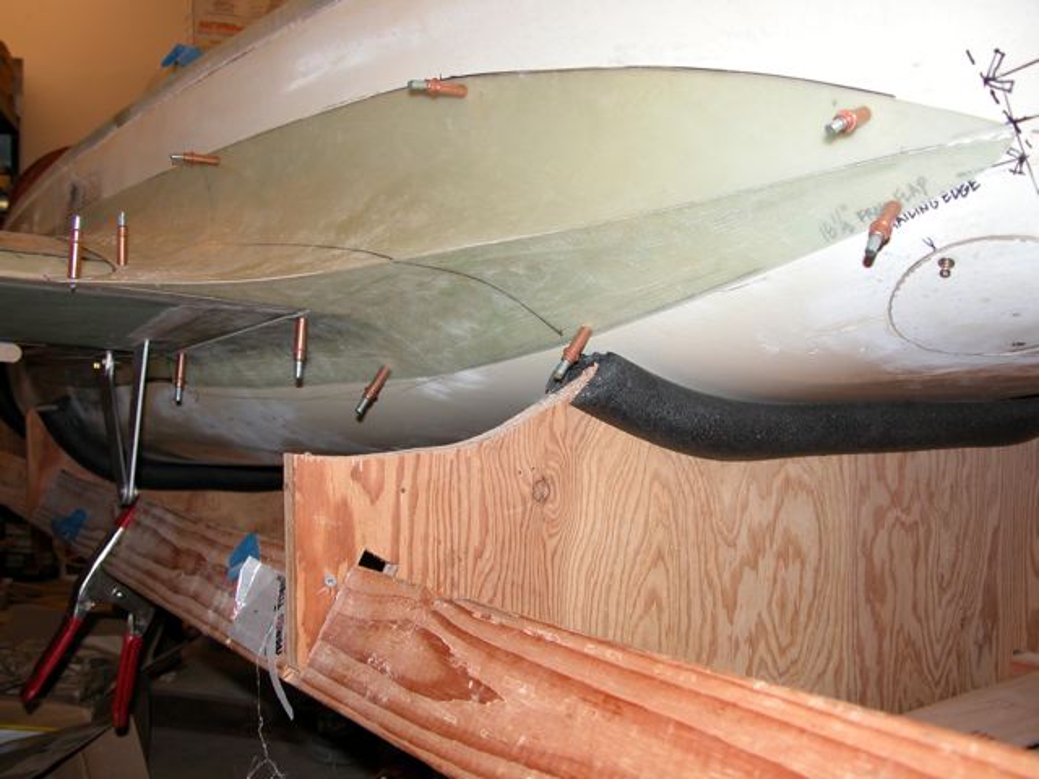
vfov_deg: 40.7
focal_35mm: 35
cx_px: 520
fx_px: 1051
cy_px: 390
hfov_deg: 52.6
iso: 100
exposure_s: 1/60
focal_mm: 8.9
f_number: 2.8
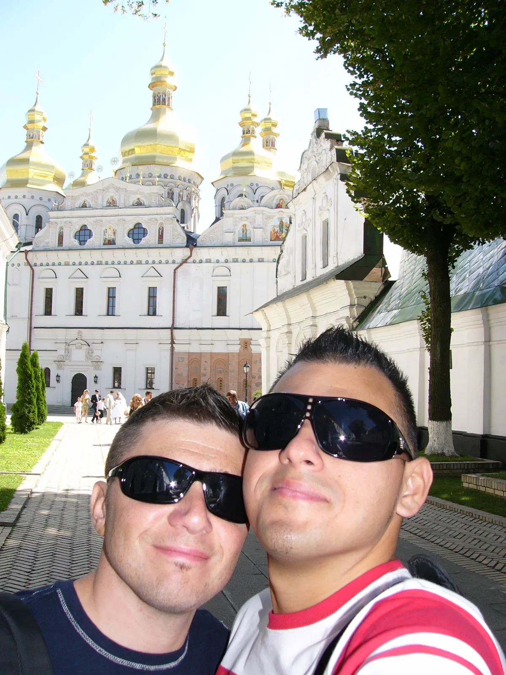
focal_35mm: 36
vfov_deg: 51.4
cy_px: 338
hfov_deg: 39.7
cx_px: 253
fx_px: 702
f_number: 4
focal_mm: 6
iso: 50
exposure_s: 1/200
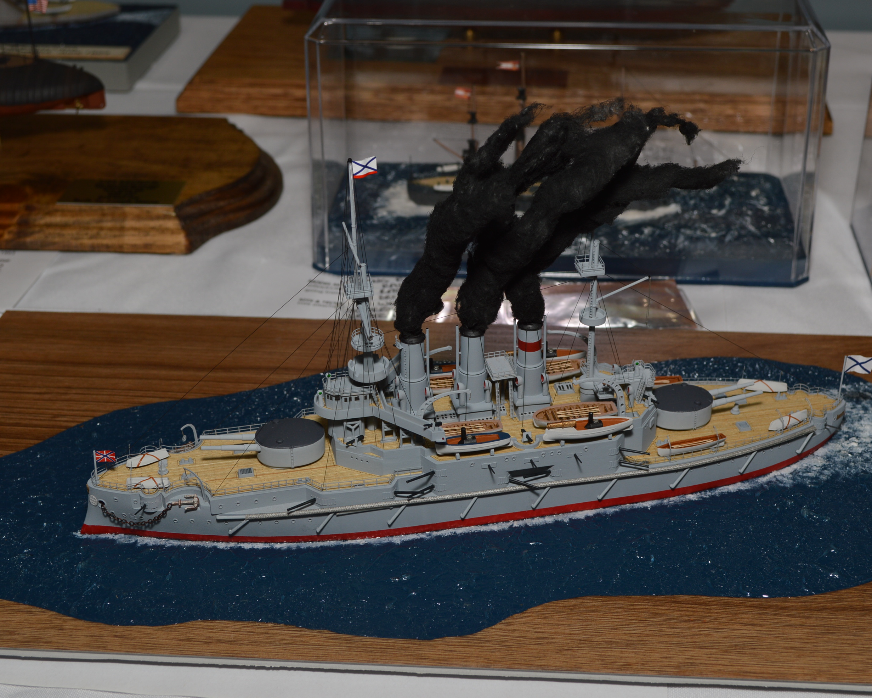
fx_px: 1419
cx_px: 472
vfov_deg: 27.6
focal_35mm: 55
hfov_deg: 34.1
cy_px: 354
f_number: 8
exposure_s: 1/60
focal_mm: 32
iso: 100
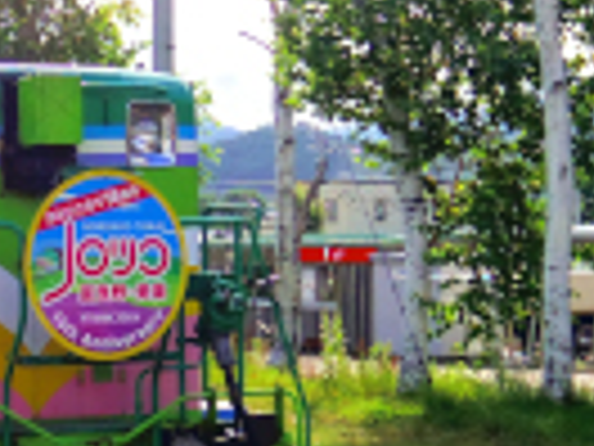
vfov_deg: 10.0
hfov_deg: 12.7
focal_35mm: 149
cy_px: 214
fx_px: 2557
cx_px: -220
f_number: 3.2
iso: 250
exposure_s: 1/800
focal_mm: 8.5
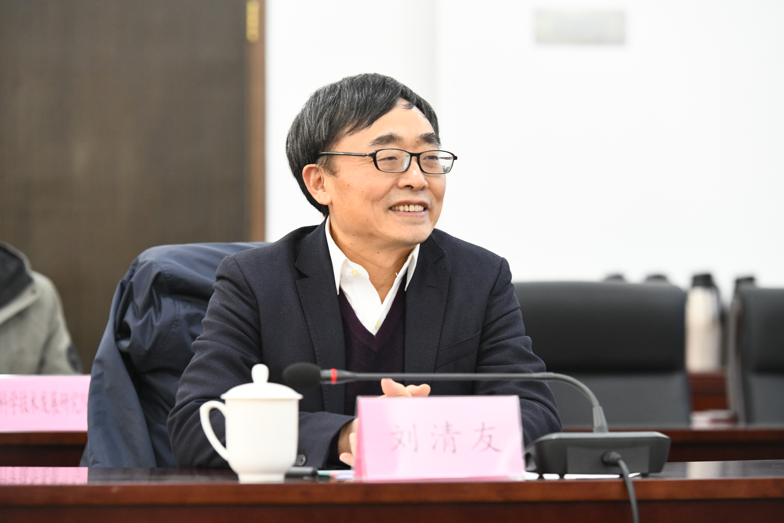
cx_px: 392
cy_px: 262
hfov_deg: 15.2
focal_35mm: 135
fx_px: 2940
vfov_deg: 10.2
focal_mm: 135
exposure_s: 1/100
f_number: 4
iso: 3200
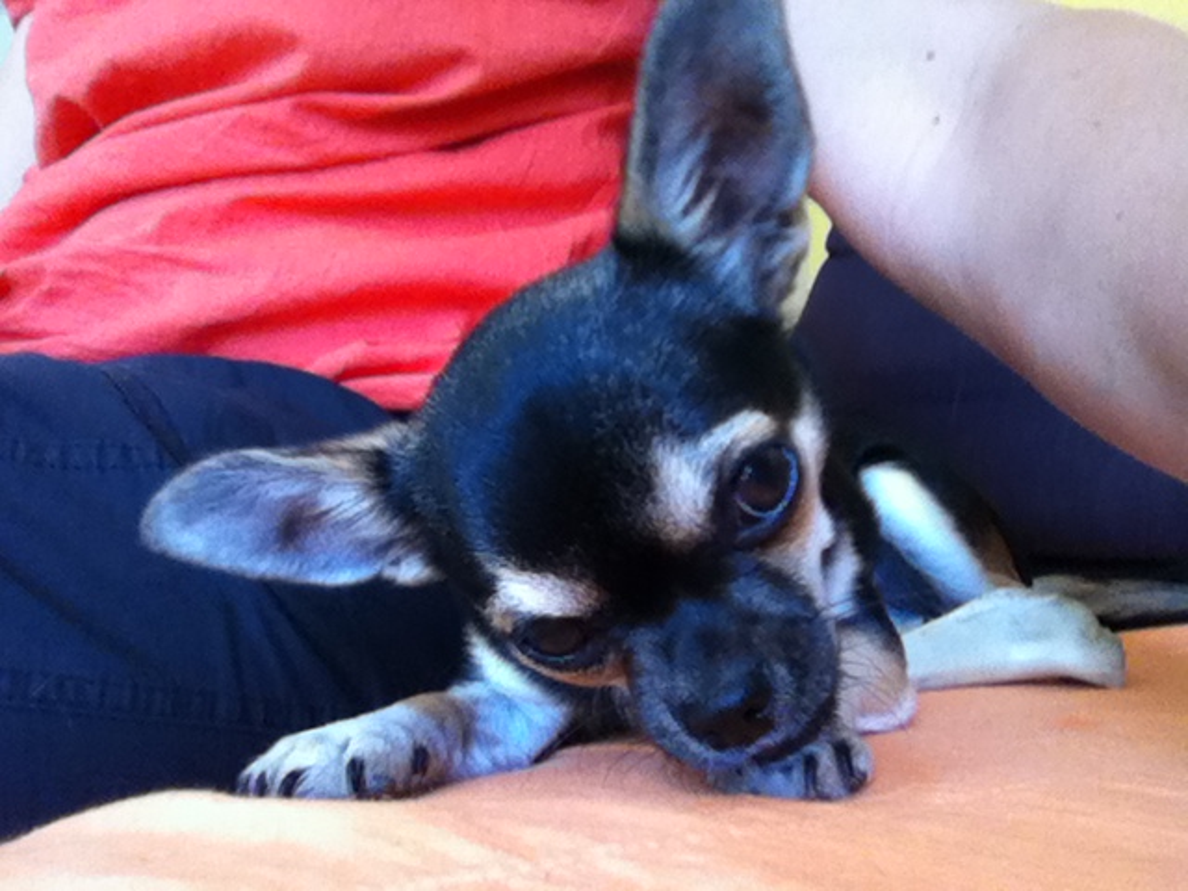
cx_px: 594
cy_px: 446
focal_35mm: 35
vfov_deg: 40.7
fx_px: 1201
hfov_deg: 52.6
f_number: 2.4
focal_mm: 3.85
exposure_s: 1/60
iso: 200
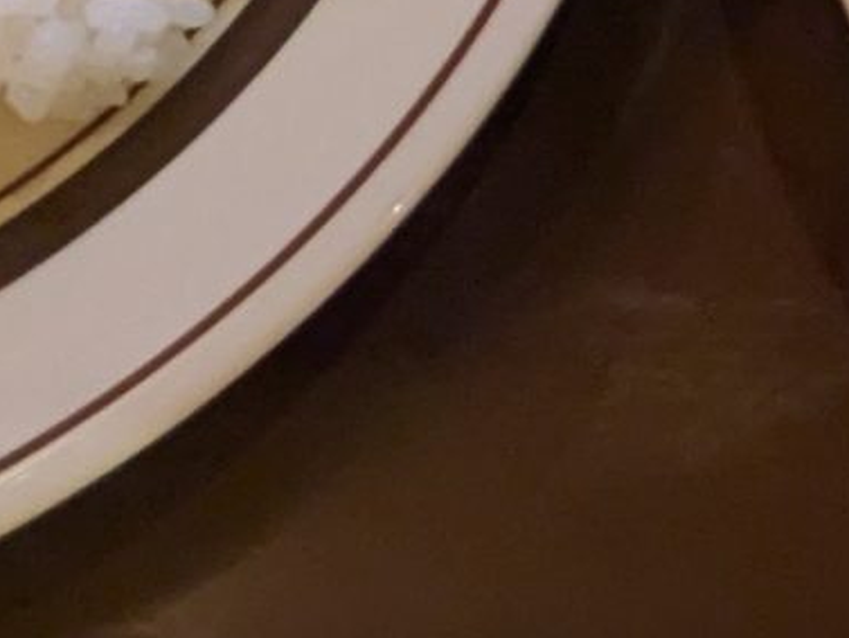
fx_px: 2331
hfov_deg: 19.6
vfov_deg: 15.4
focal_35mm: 95
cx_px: 968
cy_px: 83
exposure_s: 1/33.3
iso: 155
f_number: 2.2
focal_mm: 1.83
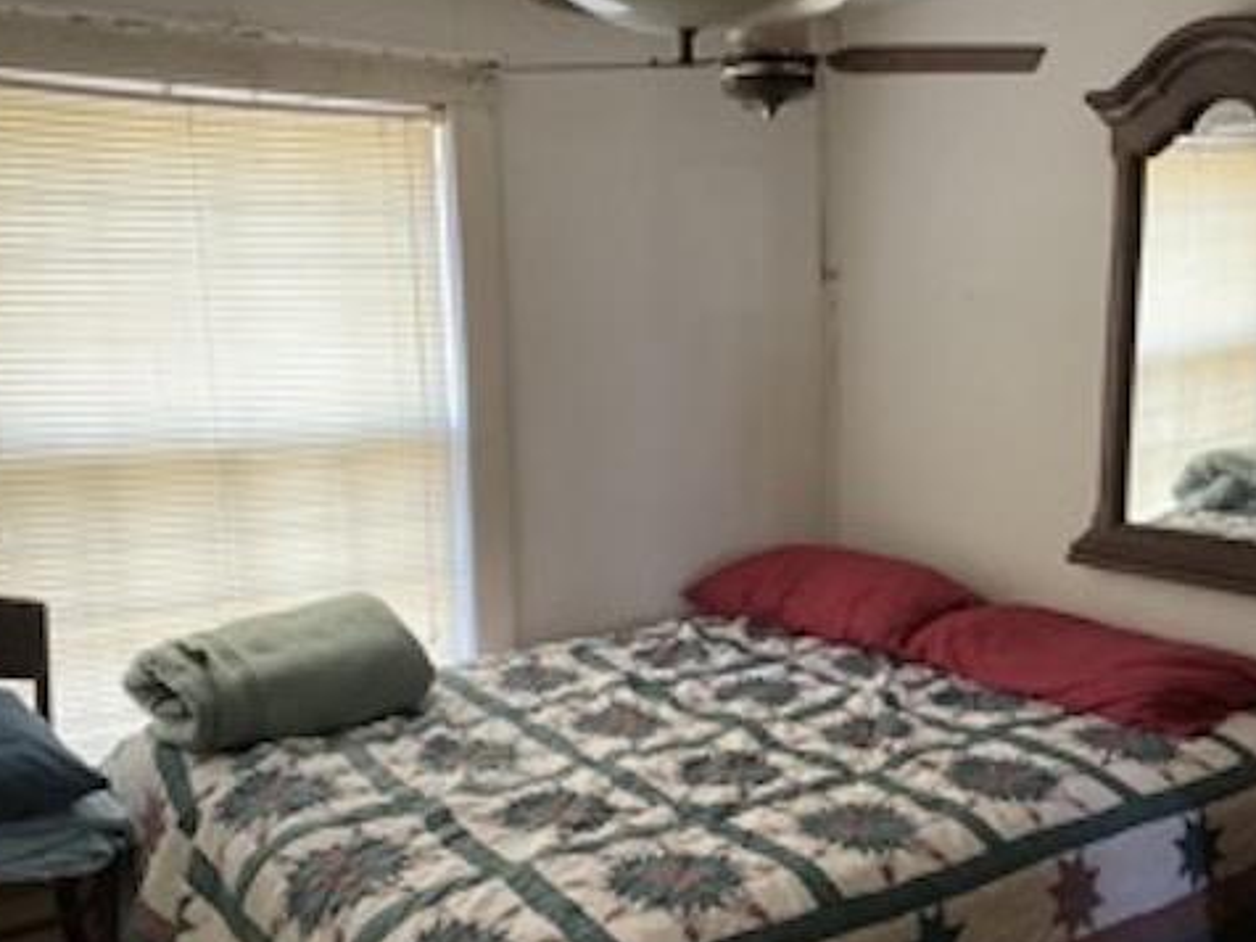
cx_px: 720
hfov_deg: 47.7
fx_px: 1415
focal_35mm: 39
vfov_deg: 36.6
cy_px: 596
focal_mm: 3
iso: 200
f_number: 1.8
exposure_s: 1/40
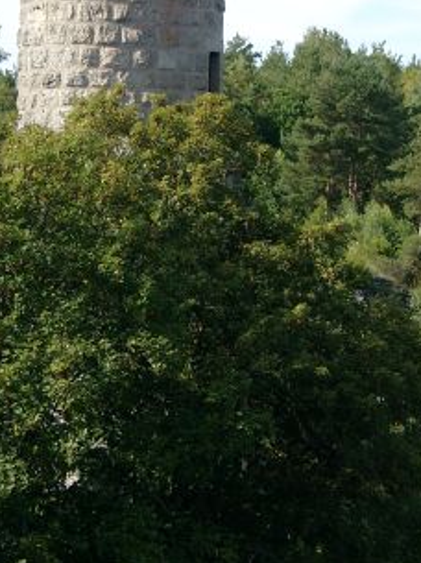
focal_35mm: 197
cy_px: 105
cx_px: 138
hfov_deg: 7.5
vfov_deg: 10.0
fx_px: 3201
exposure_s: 1/297
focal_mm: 20.74
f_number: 4
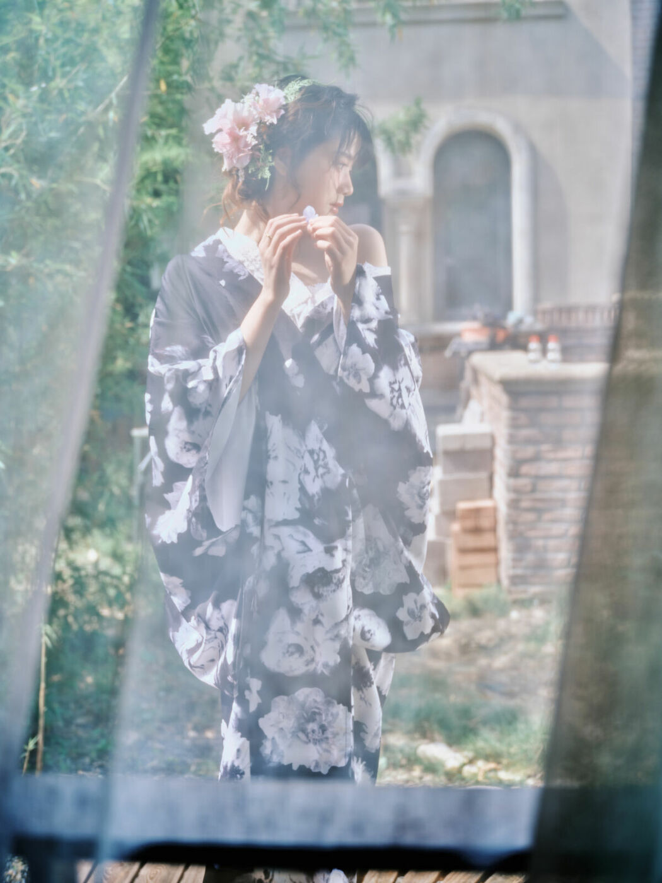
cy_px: 442
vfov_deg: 41.2
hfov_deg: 31.5
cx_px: 331
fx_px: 1173
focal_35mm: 46
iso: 200
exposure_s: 1/200
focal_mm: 58.6
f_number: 4
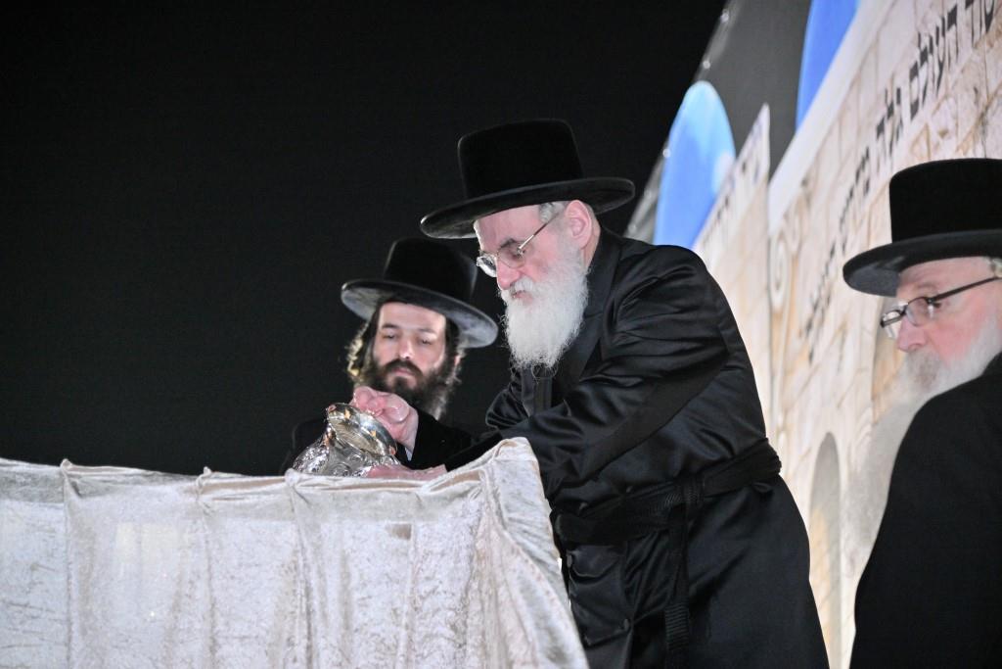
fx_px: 2923
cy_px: 334
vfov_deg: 13.0
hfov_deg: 19.5
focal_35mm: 105
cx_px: 501
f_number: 4
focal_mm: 105
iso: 1600
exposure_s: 1/160
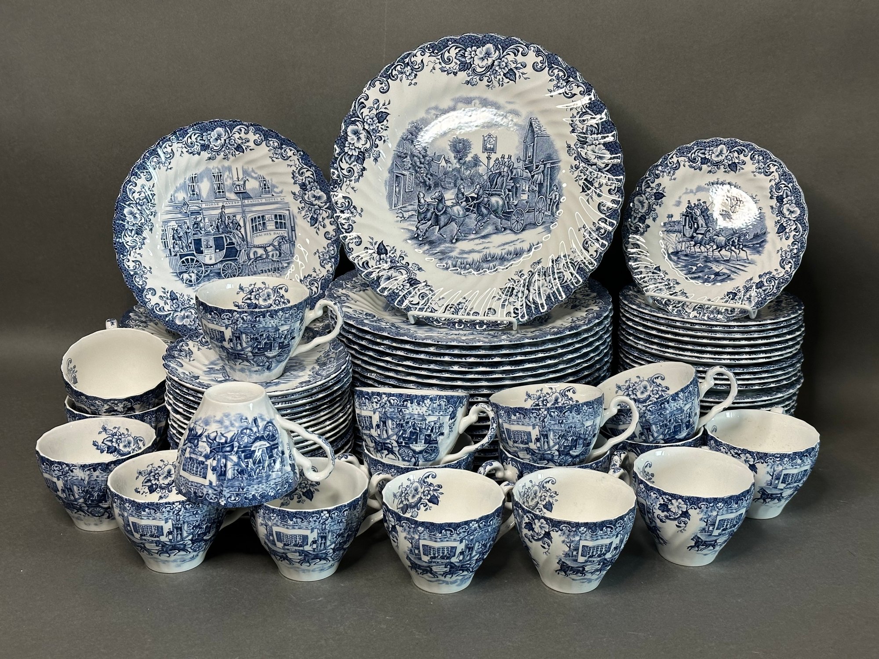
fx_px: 1219
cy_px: 330
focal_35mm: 48
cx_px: 440
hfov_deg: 39.7
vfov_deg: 30.3
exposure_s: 1/121
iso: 80
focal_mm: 6.86
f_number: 1.78
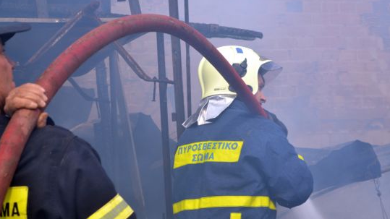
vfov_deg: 12.5
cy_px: 146
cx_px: 160
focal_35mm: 97
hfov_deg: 22.0
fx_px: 1003
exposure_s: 1/250
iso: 100
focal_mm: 52
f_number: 8
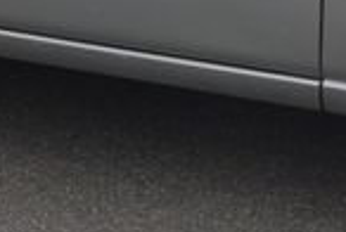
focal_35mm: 196
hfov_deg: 10.5
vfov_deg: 6.7
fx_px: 1888
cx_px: 104
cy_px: -307
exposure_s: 1/100
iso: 125
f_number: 5
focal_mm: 10.4
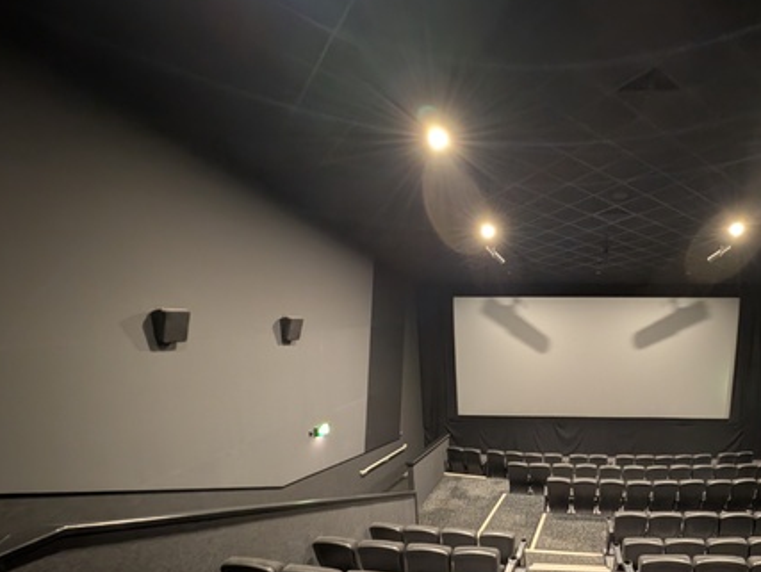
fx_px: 396
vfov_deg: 68.6
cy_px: 403
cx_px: 551
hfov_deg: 82.2
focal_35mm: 18
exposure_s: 1/3.03
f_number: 1.95
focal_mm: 2.23
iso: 682
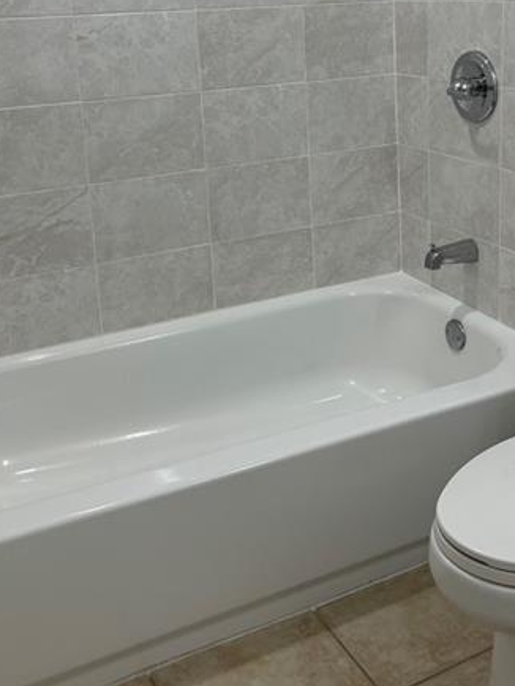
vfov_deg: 40.2
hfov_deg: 31.4
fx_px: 912
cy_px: 182
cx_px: 319
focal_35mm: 46
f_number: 1.6
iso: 80
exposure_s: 1/120
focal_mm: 5.96
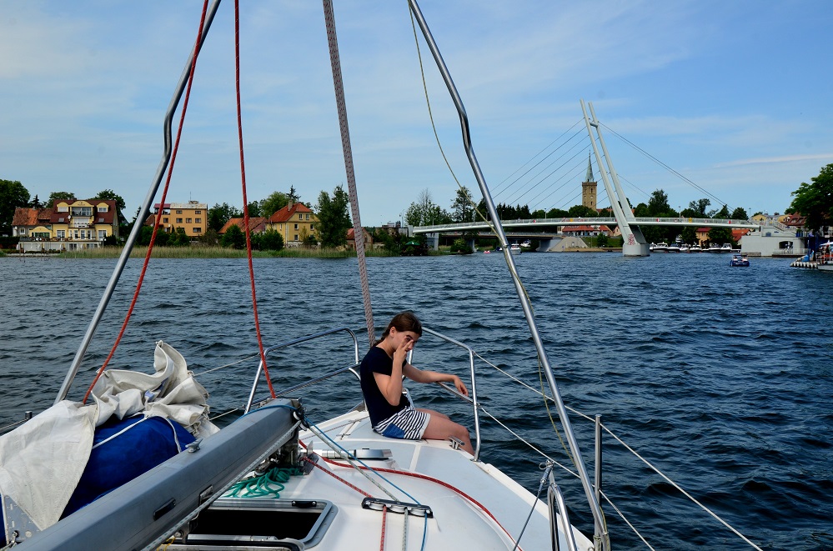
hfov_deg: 53.2
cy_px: 276
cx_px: 416
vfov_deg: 36.7
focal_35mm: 36
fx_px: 831
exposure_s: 1/500
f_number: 10
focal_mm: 24
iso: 400
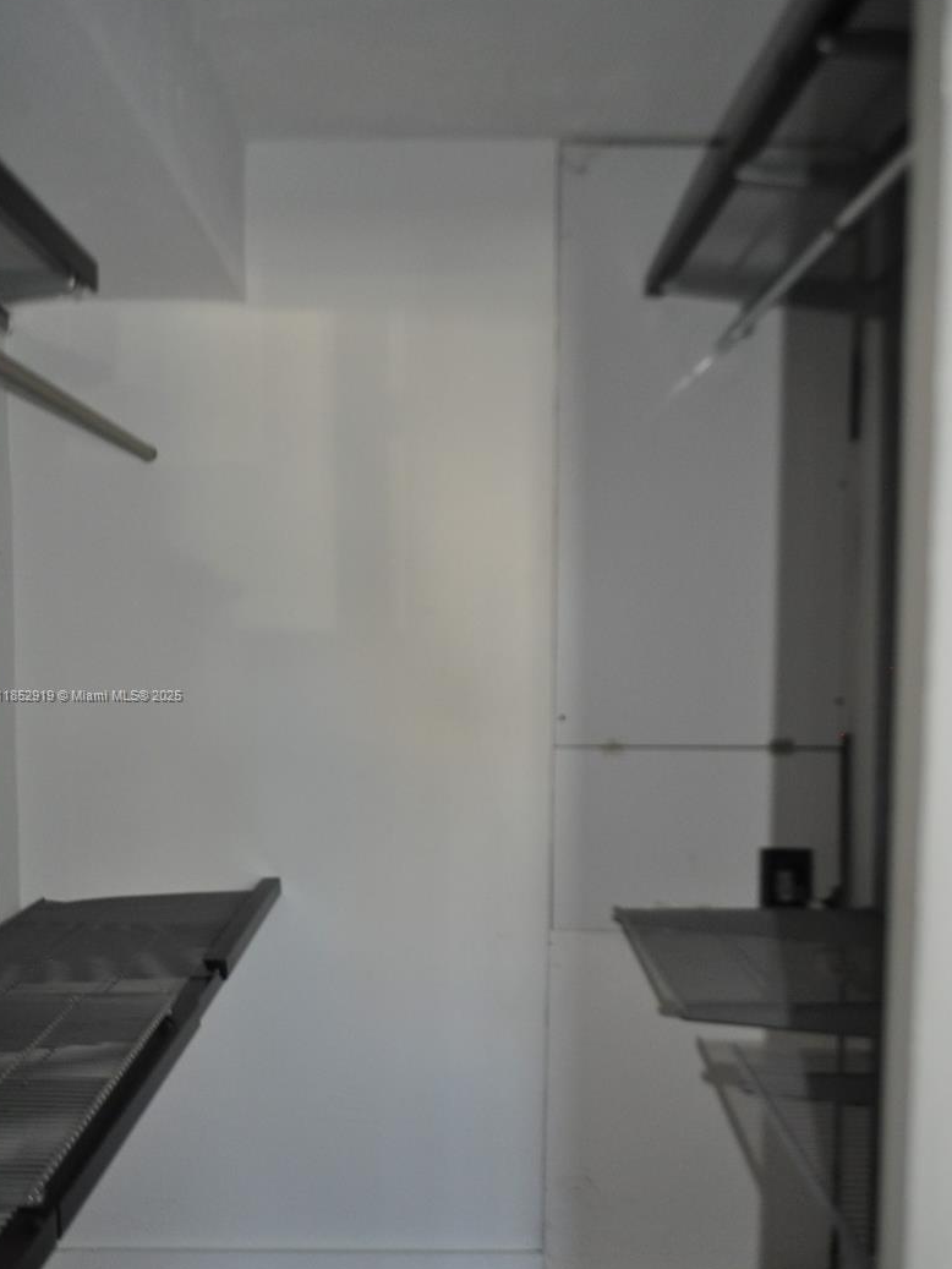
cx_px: 471
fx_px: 1100
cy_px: 696
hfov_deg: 46.8
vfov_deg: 59.8
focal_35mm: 30
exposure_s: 1/60
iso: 800
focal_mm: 18
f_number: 3.5
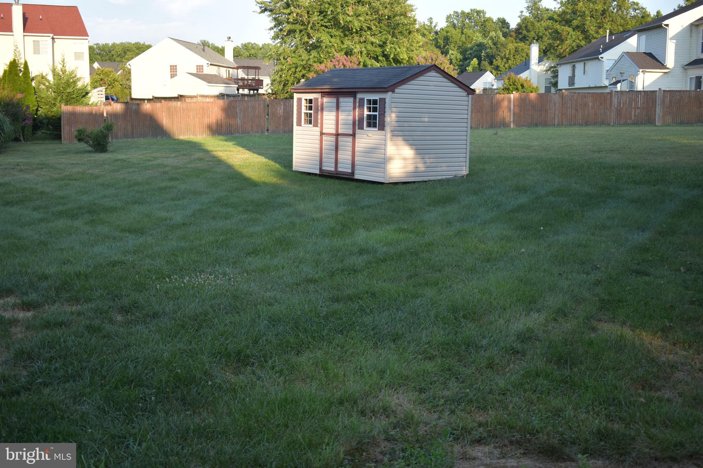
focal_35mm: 40
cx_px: 352
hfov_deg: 47.9
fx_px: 791
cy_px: 234
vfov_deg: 33.0
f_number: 4
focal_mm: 27
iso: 200
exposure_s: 1/250
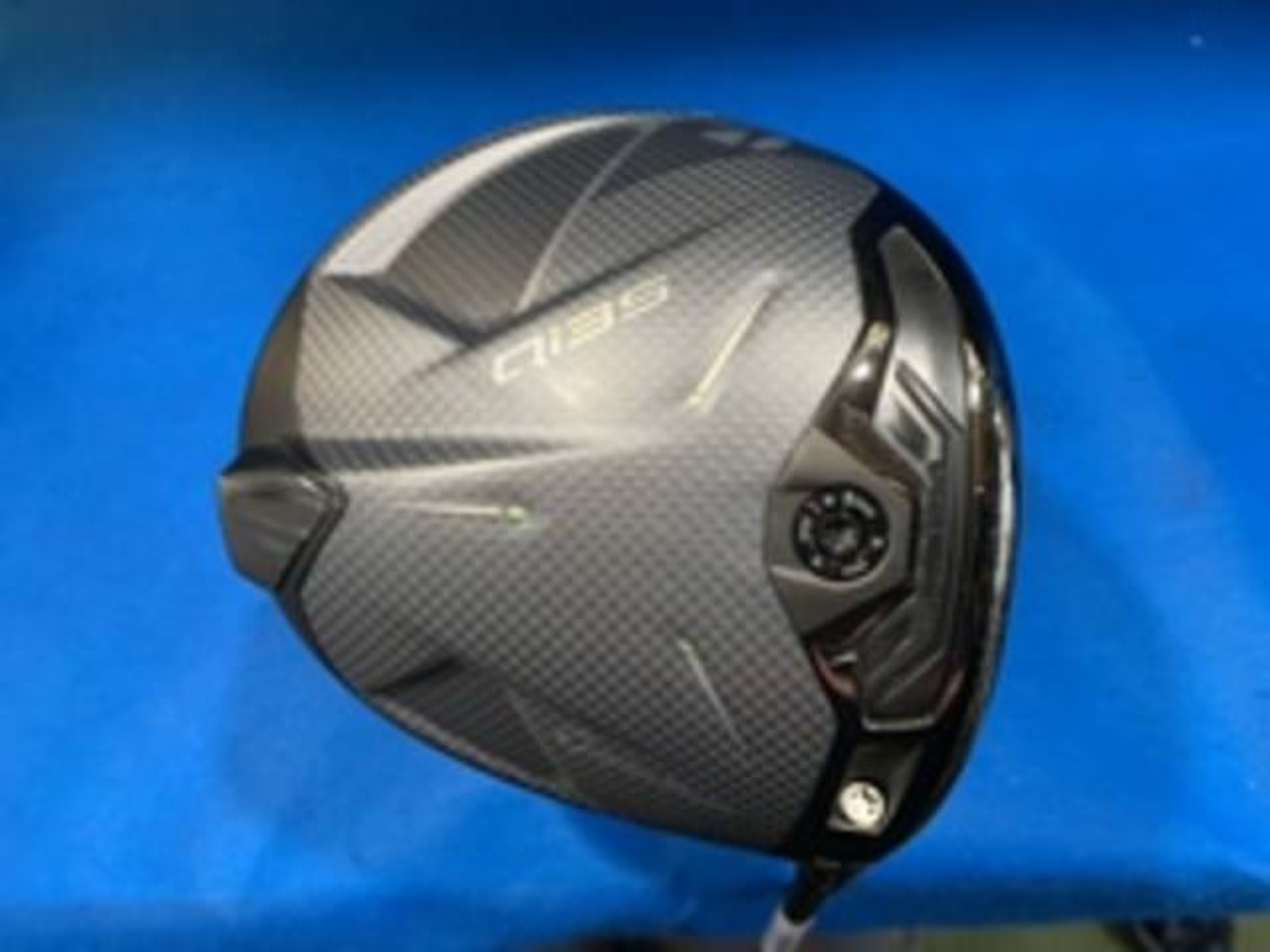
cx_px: 635
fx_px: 954
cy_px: 476
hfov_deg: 67.3
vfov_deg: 53.1
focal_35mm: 26
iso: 160
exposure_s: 1/60
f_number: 1.8
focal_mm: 4.25
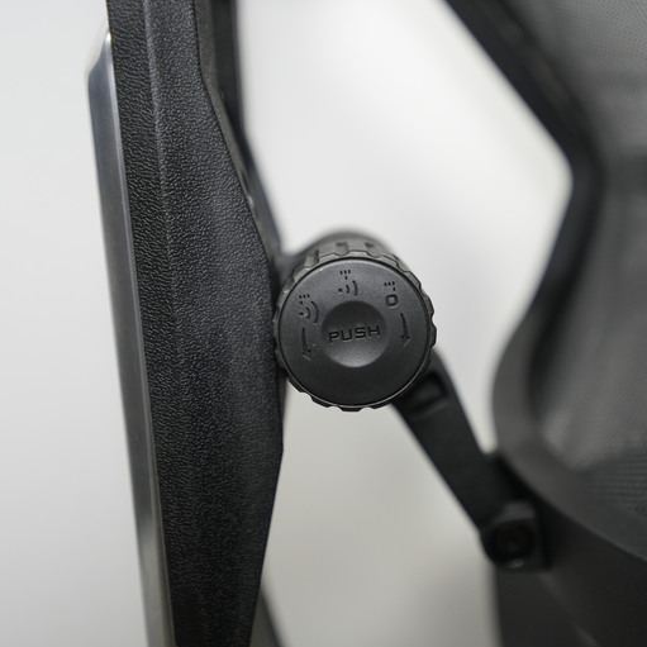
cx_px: 361
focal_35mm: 35
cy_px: 327
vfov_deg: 47.2
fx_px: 740
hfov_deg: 47.1
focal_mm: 27
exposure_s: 1/160
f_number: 2.8
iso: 1600
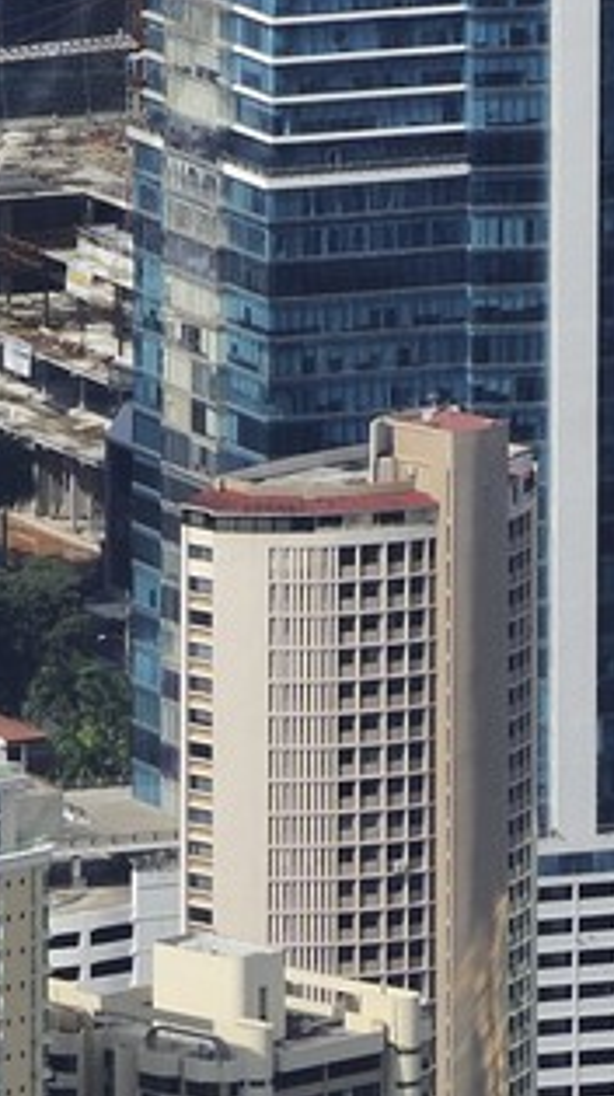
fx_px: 31024
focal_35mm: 1069
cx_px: -806
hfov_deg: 1.1
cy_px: -384
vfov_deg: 2.0
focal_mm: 200
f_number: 6.3
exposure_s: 1/1600
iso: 200
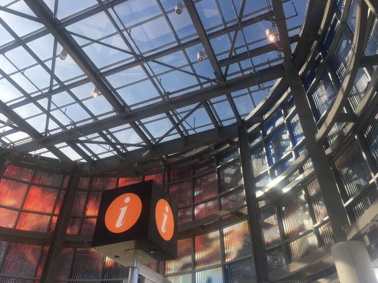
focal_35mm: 29
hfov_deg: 61.7
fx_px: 317
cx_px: 189
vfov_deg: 48.2
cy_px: 142
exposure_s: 1/578
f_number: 2.2
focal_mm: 4.15
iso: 25
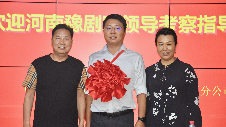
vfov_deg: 8.1
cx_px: 113
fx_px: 896
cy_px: 61
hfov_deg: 14.4
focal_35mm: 150
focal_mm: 95
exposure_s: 1/250
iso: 1100
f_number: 5.6
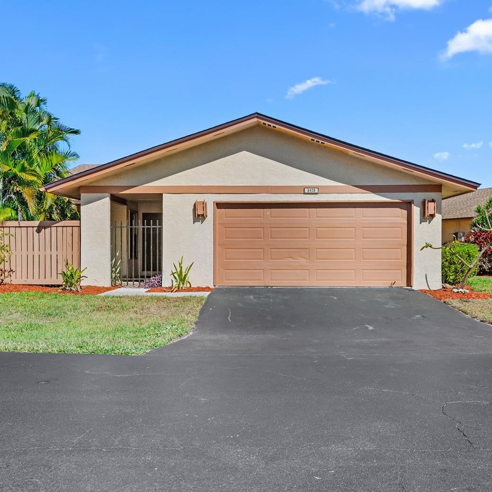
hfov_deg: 53.8
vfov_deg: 54.0
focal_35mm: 30
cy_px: 248
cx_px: 208
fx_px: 482
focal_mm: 23
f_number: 10
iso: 320
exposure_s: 1/200
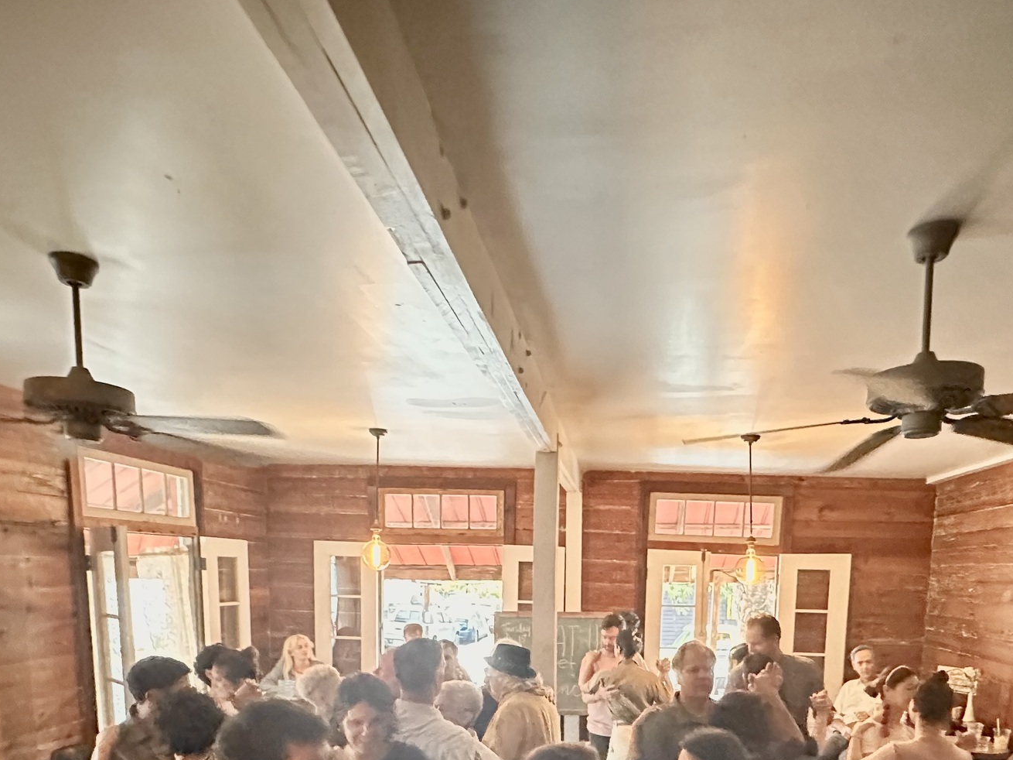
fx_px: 731
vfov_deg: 49.8
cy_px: 661
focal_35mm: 25
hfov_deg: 69.2
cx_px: 565
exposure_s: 1/60
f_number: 2.2
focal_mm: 2.22
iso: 1250
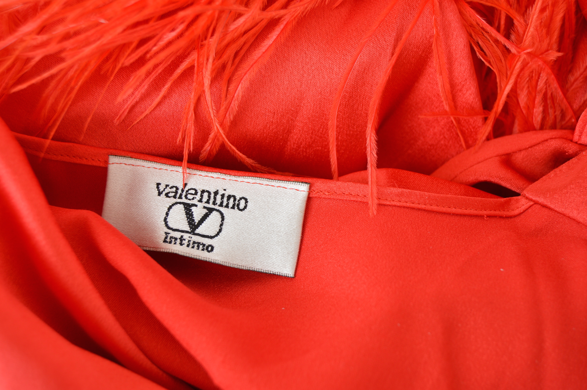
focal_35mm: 46
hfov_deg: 42.4
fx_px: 758
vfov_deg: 28.9
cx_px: 294
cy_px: 195
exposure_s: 1/160
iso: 200
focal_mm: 31
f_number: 5
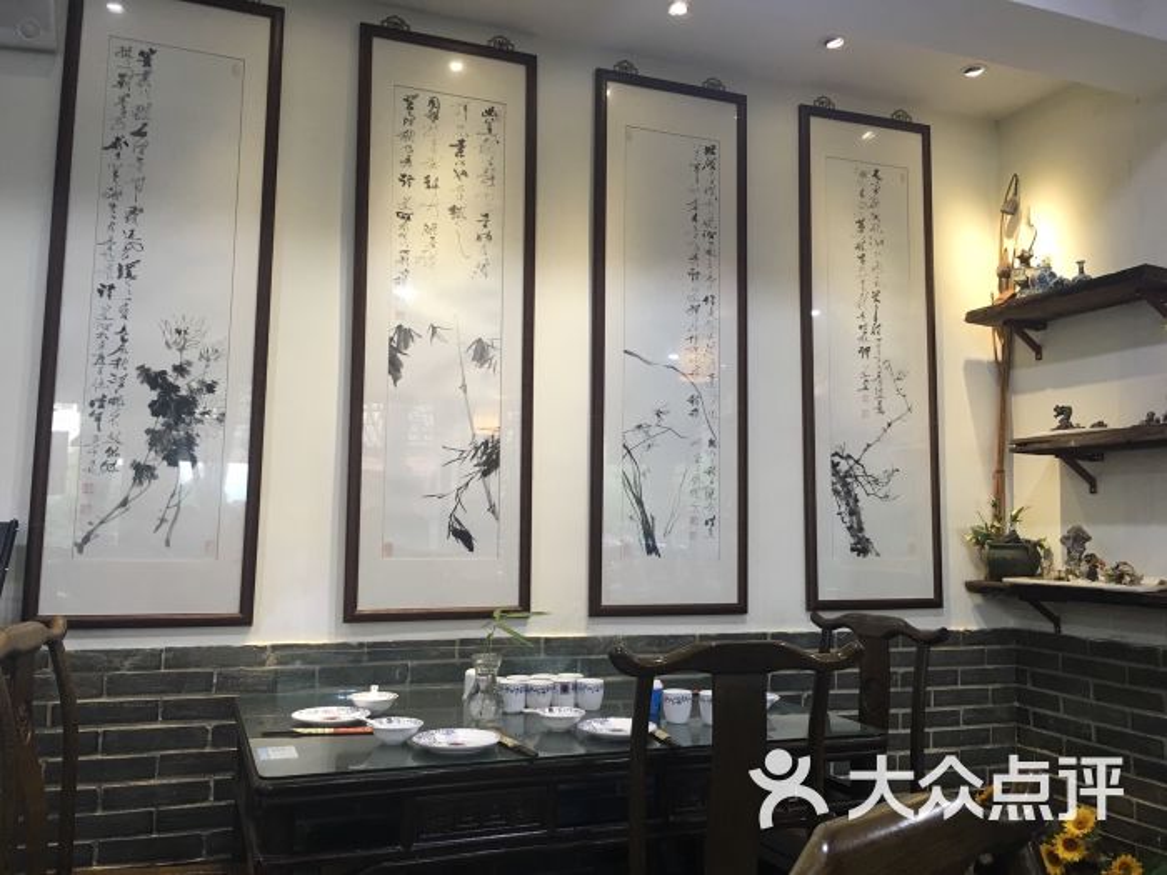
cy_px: 438
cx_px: 584
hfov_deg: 61.7
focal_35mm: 29
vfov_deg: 48.2
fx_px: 978
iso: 40
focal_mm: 4.15
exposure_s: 1/17
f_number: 2.2
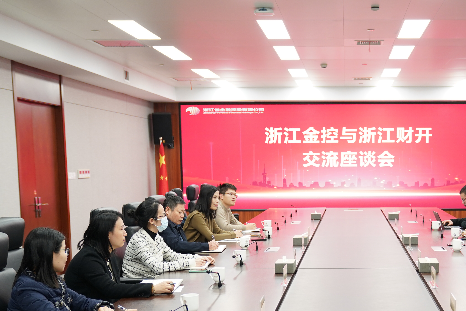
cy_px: 264
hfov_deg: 33.3
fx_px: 764
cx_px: 351
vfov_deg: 22.6
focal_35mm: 59
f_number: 3.2
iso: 640
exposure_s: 1/60
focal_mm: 33
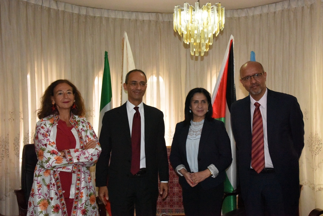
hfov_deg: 50.7
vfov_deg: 35.1
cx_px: 162
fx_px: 341
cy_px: 108
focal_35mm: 38
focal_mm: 38
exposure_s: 1/250
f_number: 16
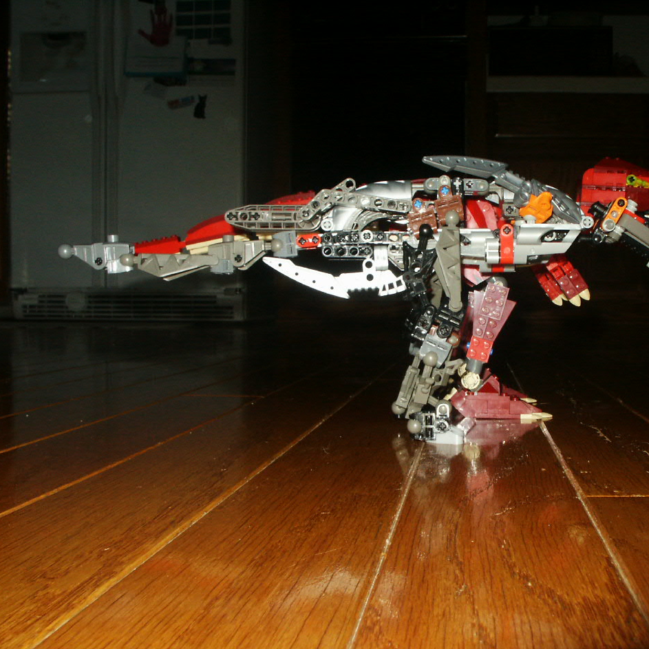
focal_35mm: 42
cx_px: 432
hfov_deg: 39.6
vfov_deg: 40.0
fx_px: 891
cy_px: 330
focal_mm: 7.18
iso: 200
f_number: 6.7
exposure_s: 1/45
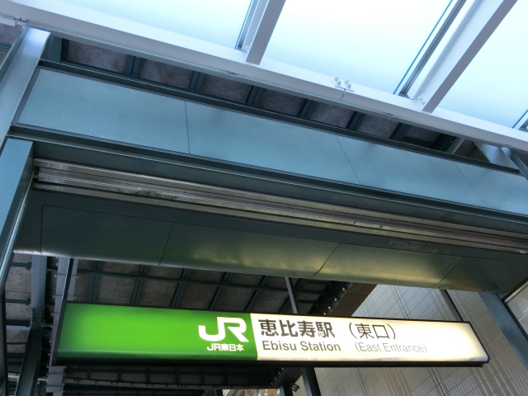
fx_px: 442
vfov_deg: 48.2
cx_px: 264
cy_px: 198
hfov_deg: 61.7
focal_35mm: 29
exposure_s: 1/80
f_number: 3.7
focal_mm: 5.2
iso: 400
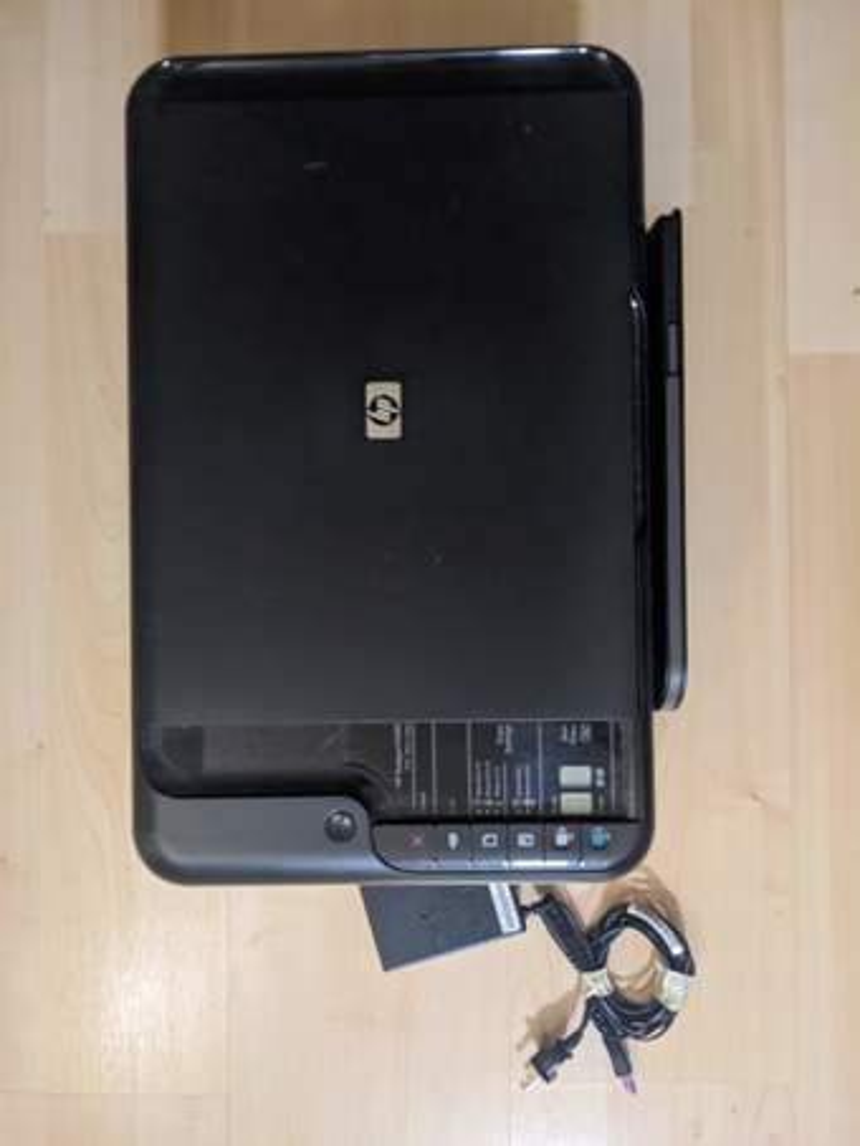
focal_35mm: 27
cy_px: 573
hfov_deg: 51.4
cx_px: 430
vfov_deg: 65.3
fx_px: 894
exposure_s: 1/40
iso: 937
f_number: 1.73
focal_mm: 4.38
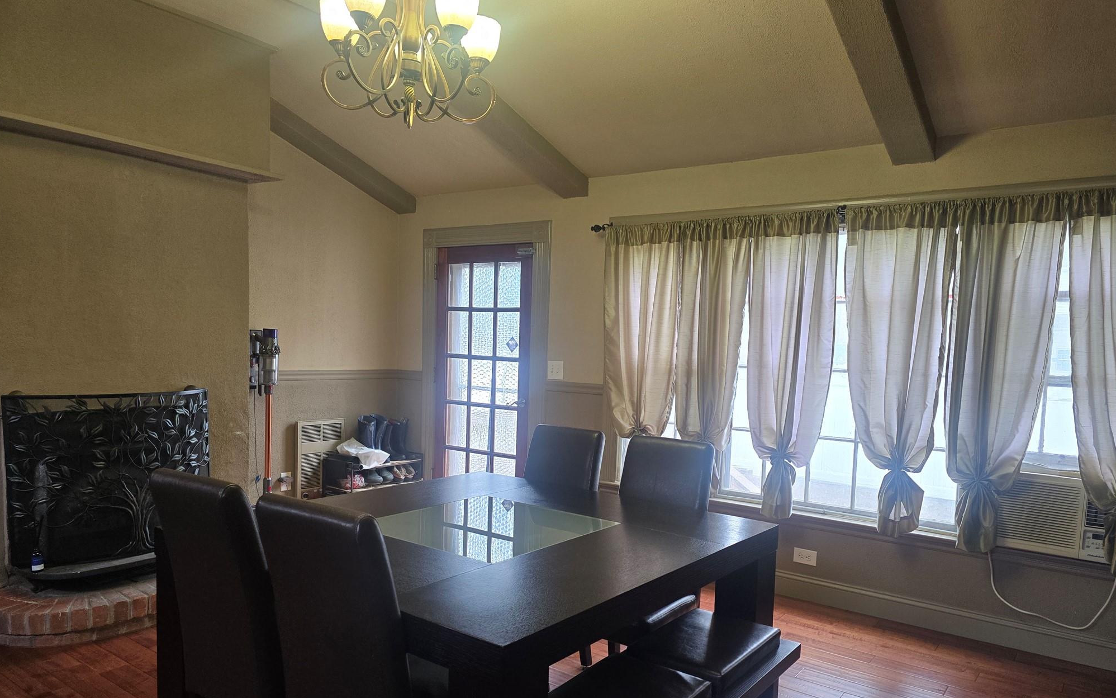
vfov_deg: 49.1
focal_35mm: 25
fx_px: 760
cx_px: 566
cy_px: 400
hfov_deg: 72.5
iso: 200
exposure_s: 1/120
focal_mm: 6.3
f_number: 1.7
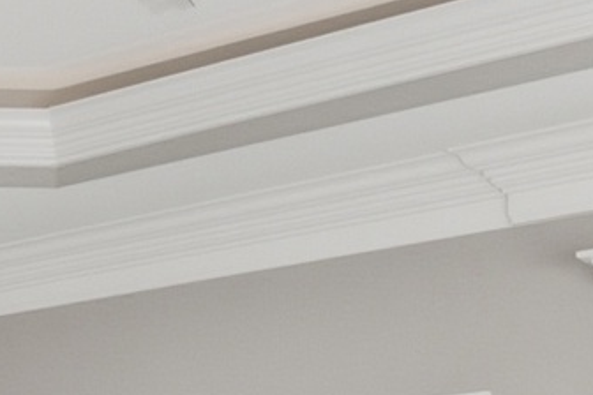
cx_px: -242
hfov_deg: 16.0
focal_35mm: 119
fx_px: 1960
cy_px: 751
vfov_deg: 10.7
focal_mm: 16
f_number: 9
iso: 250
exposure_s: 1/100
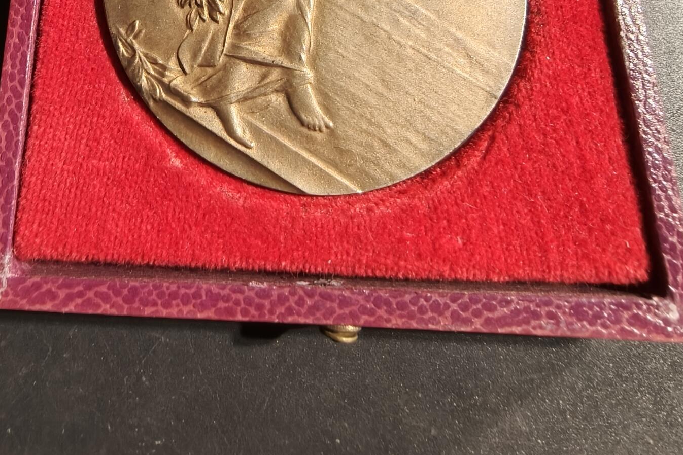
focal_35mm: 32
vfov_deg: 36.9
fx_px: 607
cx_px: 342
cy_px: 1
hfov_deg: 58.7
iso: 125
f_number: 2
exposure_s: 1/50
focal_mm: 2.32
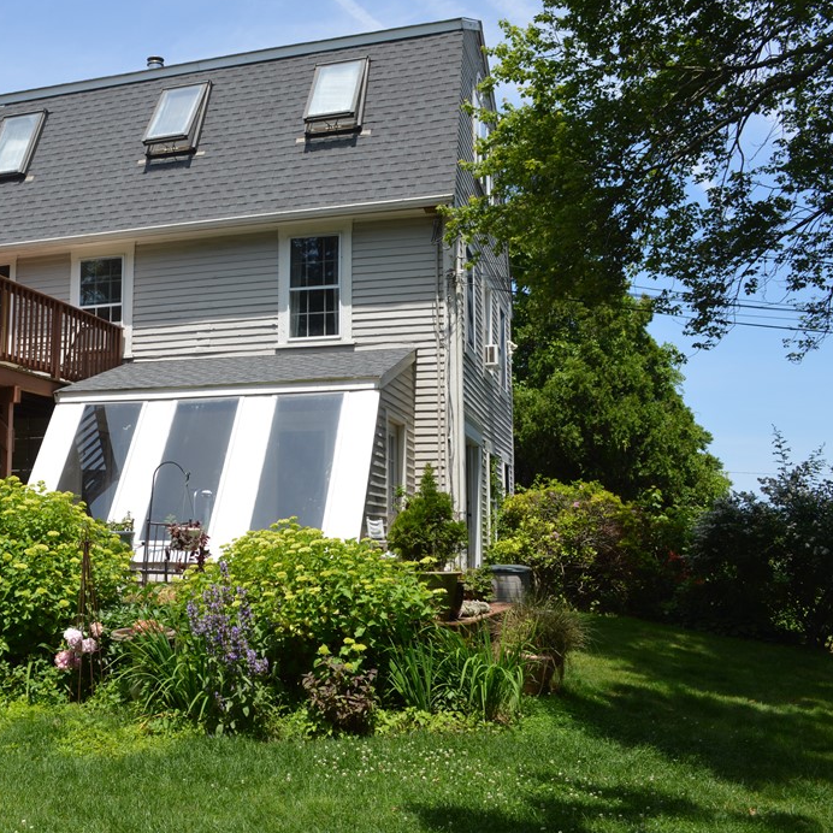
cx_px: 217
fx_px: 980
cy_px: 402
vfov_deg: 46.0
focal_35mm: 36
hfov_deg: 44.6
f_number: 8
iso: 100
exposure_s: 1/250
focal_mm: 18
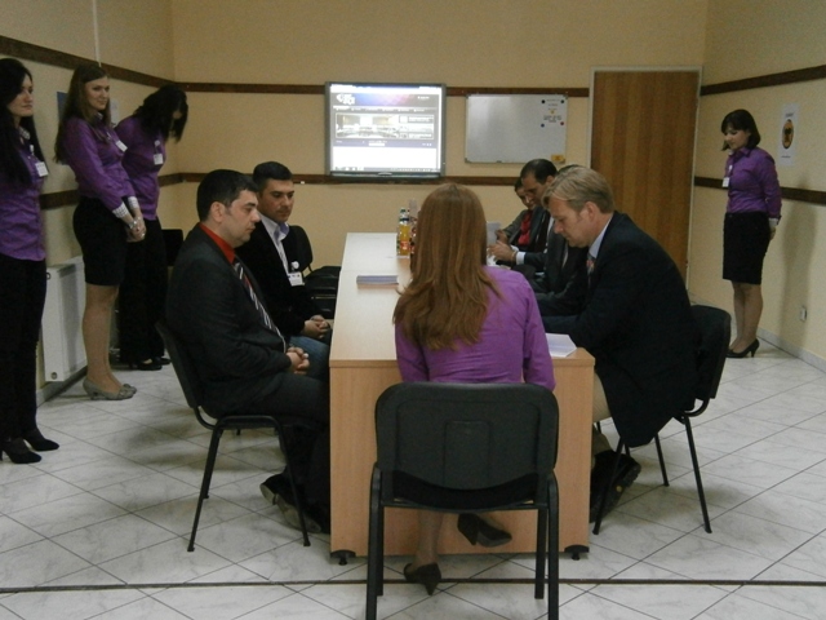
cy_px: 310
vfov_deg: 39.7
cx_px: 413
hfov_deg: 51.4
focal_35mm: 36
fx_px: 859
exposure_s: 1/40
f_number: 3.1
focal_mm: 6.4
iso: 640
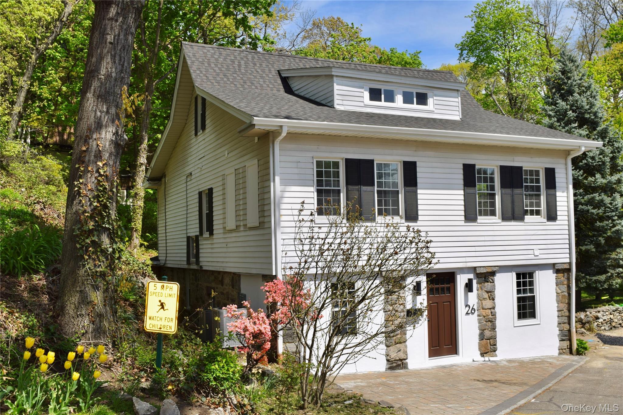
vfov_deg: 38.3
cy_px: 208
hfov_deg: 55.1
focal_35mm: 34
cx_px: 312
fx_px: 597
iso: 100
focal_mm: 23
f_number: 11
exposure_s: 1/200
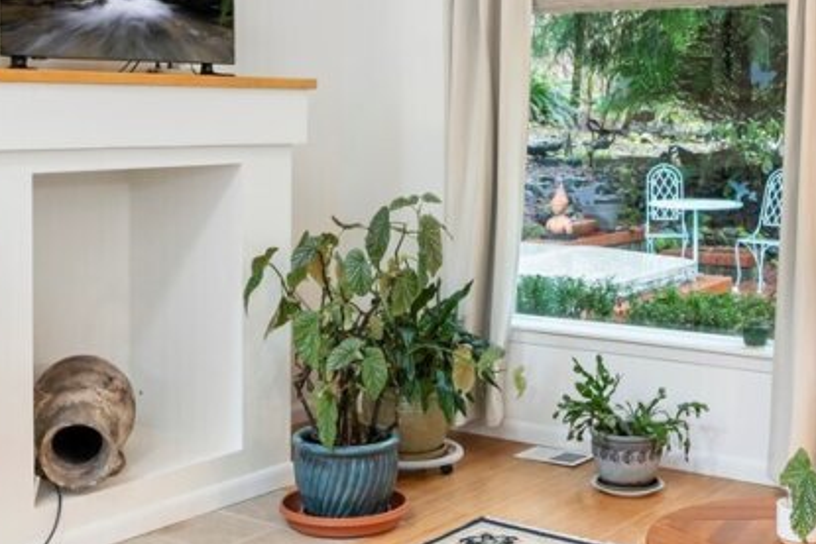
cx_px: 435
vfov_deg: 24.7
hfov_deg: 36.8
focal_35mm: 54
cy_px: 125
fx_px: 1224
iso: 500
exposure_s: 1/2.5
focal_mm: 16
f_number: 8
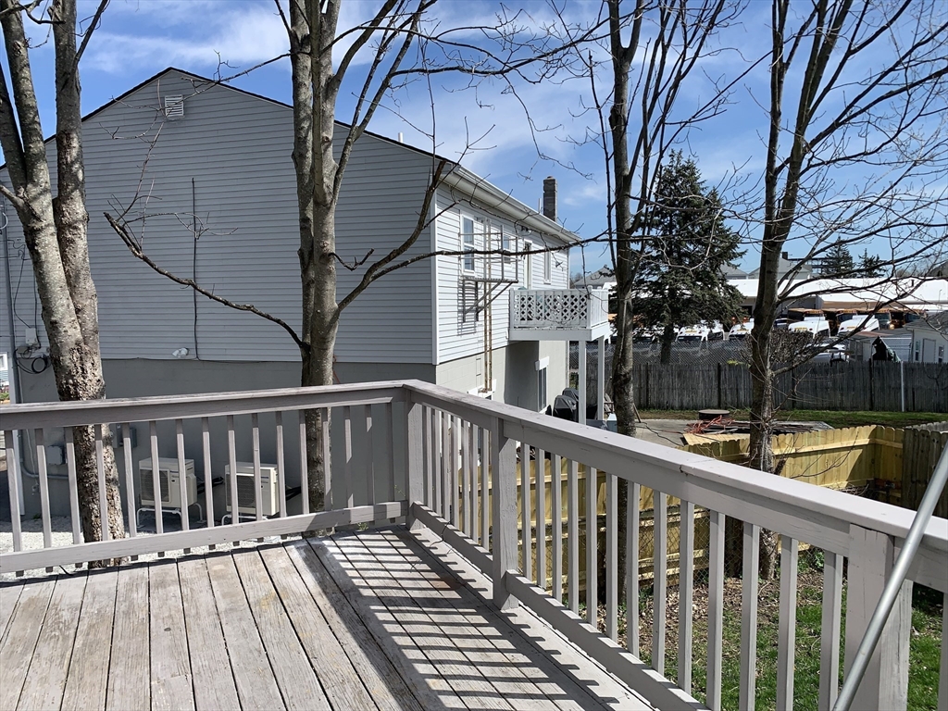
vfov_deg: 53.1
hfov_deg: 67.3
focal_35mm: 26
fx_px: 712
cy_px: 356
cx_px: 474
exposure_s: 1/2421
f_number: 1.8
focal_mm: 4.25
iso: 25
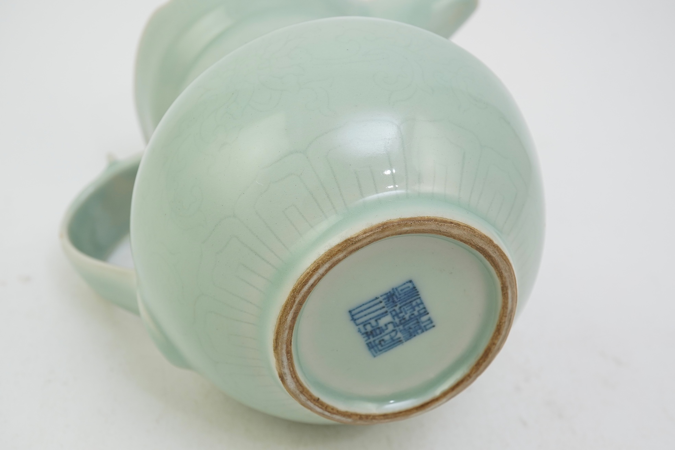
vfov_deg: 29.9
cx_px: 338
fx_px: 844
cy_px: 225
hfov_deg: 43.6
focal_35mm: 45
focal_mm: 30
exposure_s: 1/50
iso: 500
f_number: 13
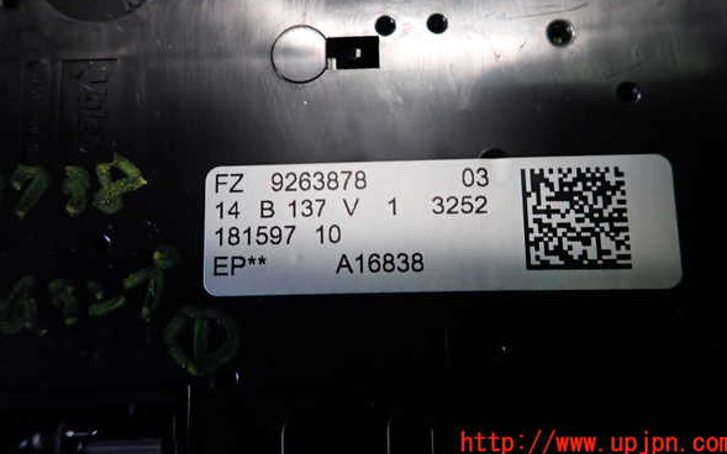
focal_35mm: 27
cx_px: 369
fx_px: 535
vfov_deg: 45.8
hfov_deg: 68.4
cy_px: 181
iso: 320
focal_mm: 4.5
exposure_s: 1/30
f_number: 2
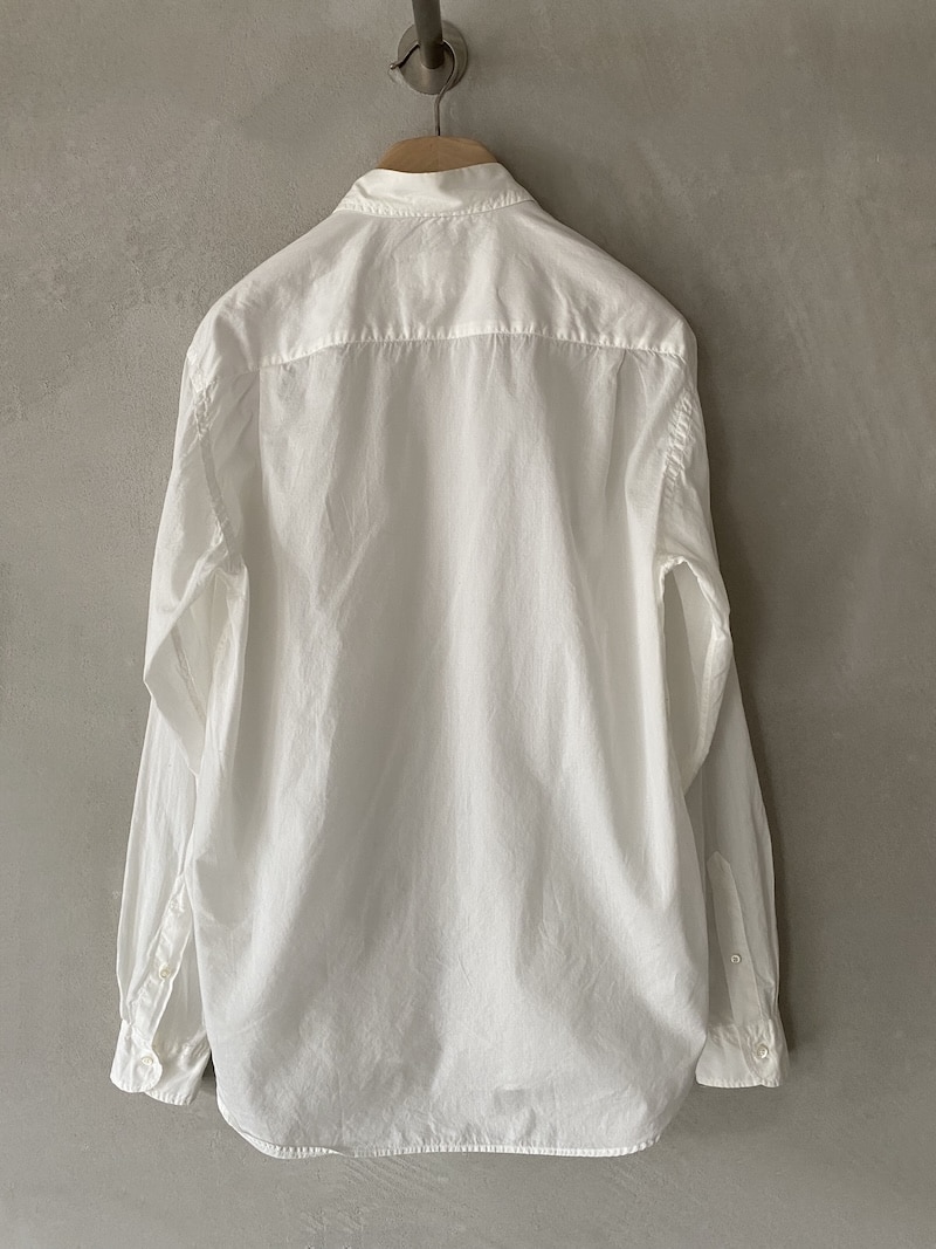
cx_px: 468
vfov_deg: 67.3
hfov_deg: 53.1
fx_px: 938
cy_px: 624
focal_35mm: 26
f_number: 1.8
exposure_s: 1/50
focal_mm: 4.25
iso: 100
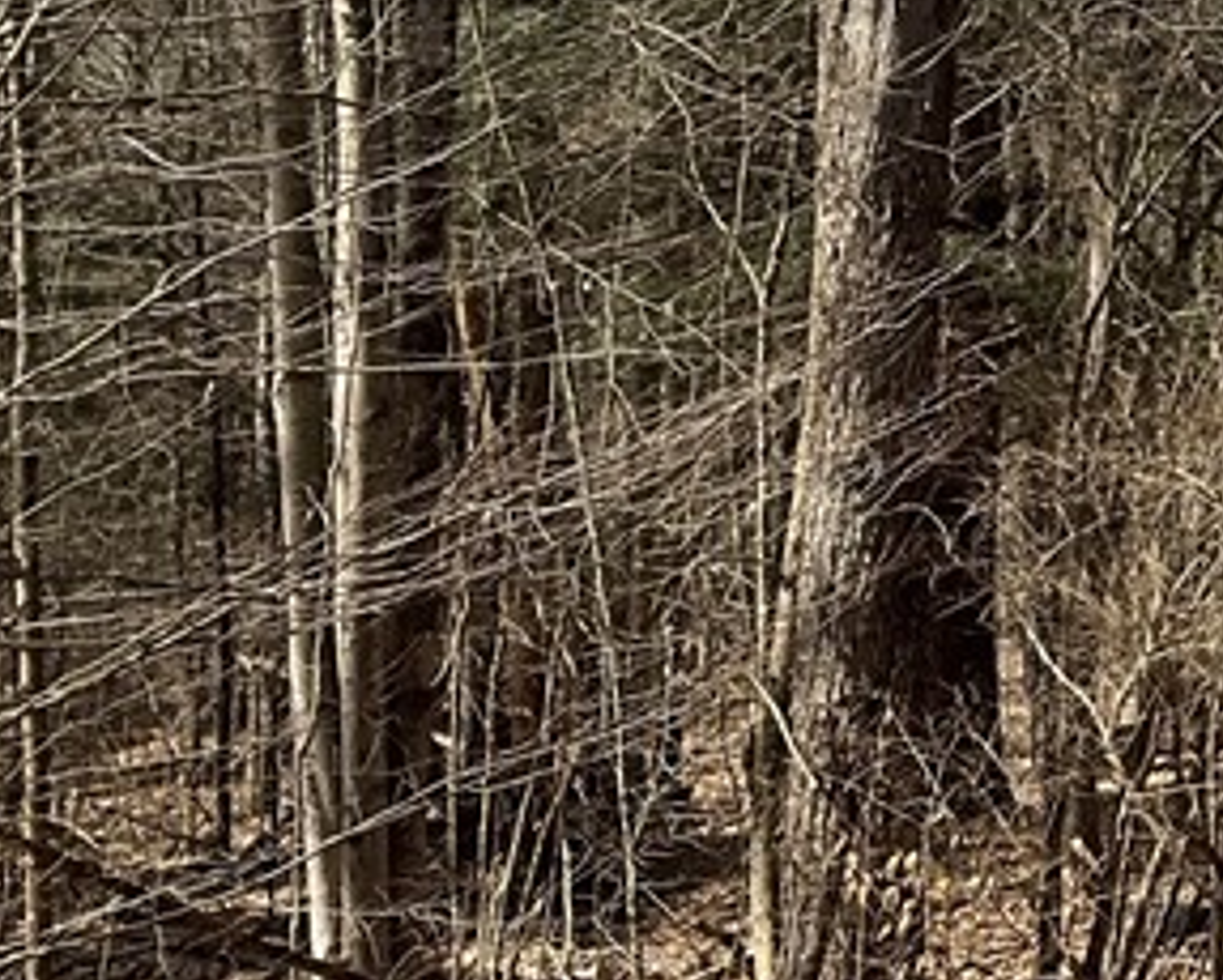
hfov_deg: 17.1
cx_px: 1862
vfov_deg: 14.8
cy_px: -170
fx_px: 3658
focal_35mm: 101
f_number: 1.8
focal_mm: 3
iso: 25
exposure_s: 1/792
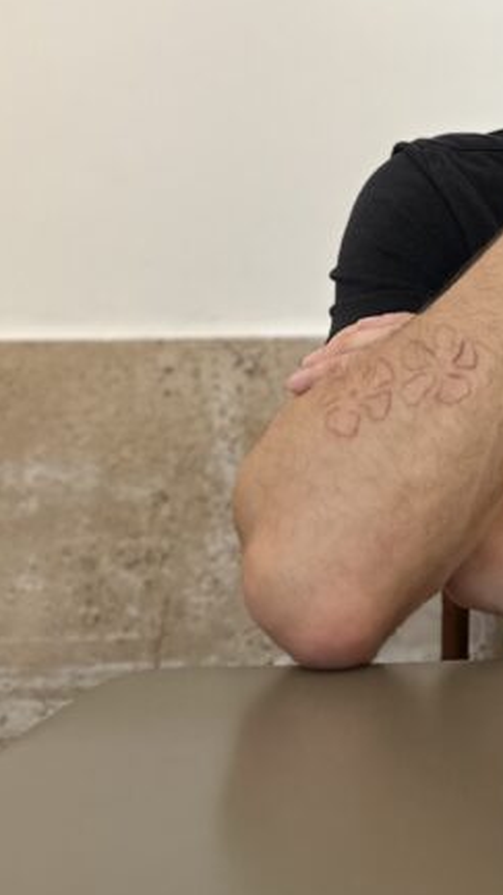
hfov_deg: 17.9
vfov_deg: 32.2
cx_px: 691
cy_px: 89
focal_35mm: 62
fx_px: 1470
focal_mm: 6.86
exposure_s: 1/50
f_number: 1.78
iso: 160
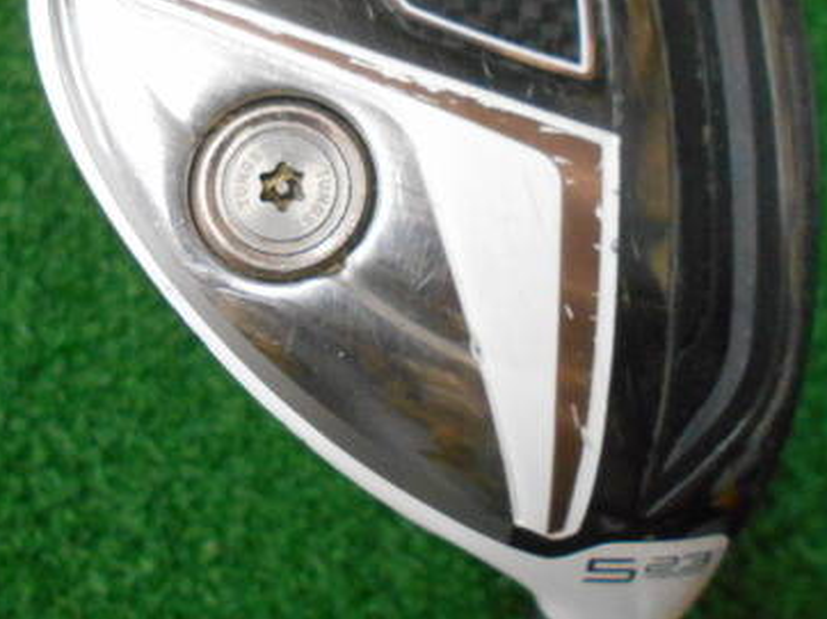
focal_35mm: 46
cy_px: 162
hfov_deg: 41.2
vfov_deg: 31.0
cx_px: 391
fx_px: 1098
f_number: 3.2
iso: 800
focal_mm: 4.6
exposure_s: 1/80
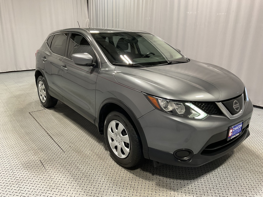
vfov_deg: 48.2
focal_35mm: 29
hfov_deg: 61.7
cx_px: 132
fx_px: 220
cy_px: 98
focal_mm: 3
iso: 64
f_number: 1.8
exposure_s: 1/50
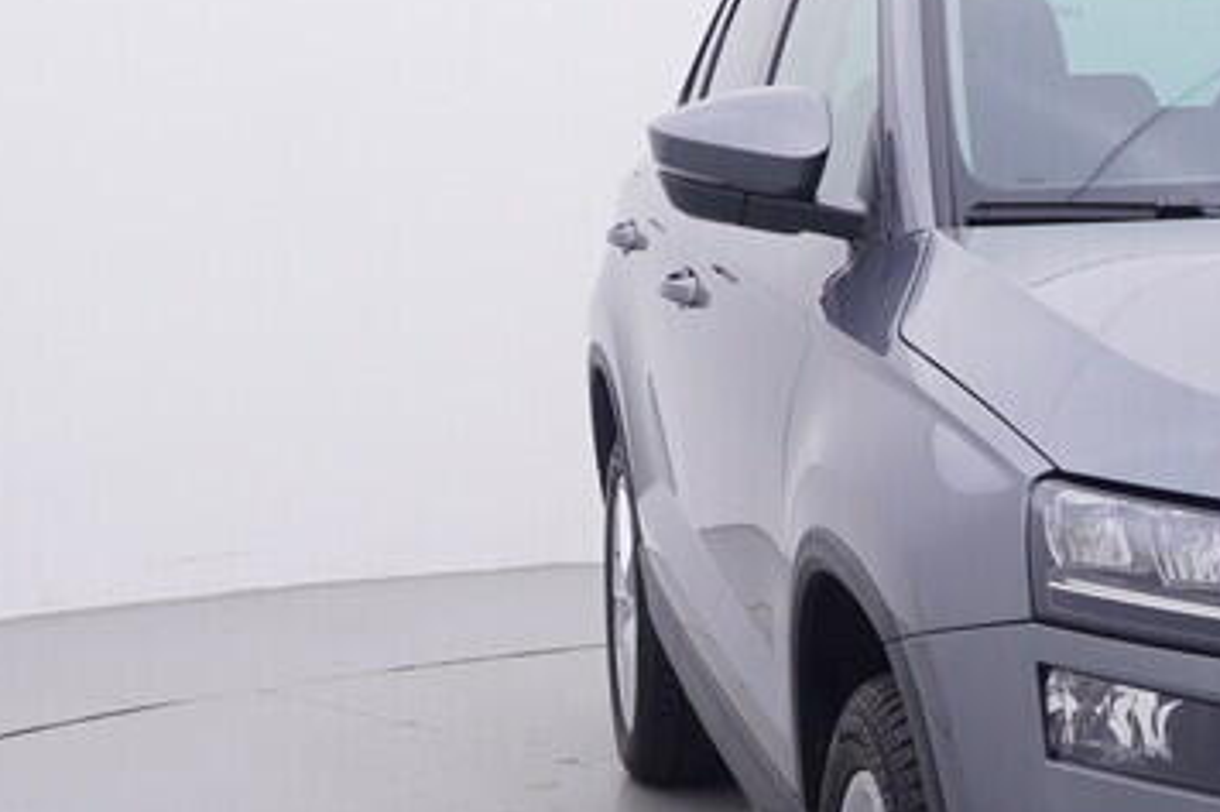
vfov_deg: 15.0
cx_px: 1073
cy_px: 473
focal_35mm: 91
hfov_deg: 21.9
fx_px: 3083
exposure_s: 1/80
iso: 200
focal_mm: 15
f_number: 5
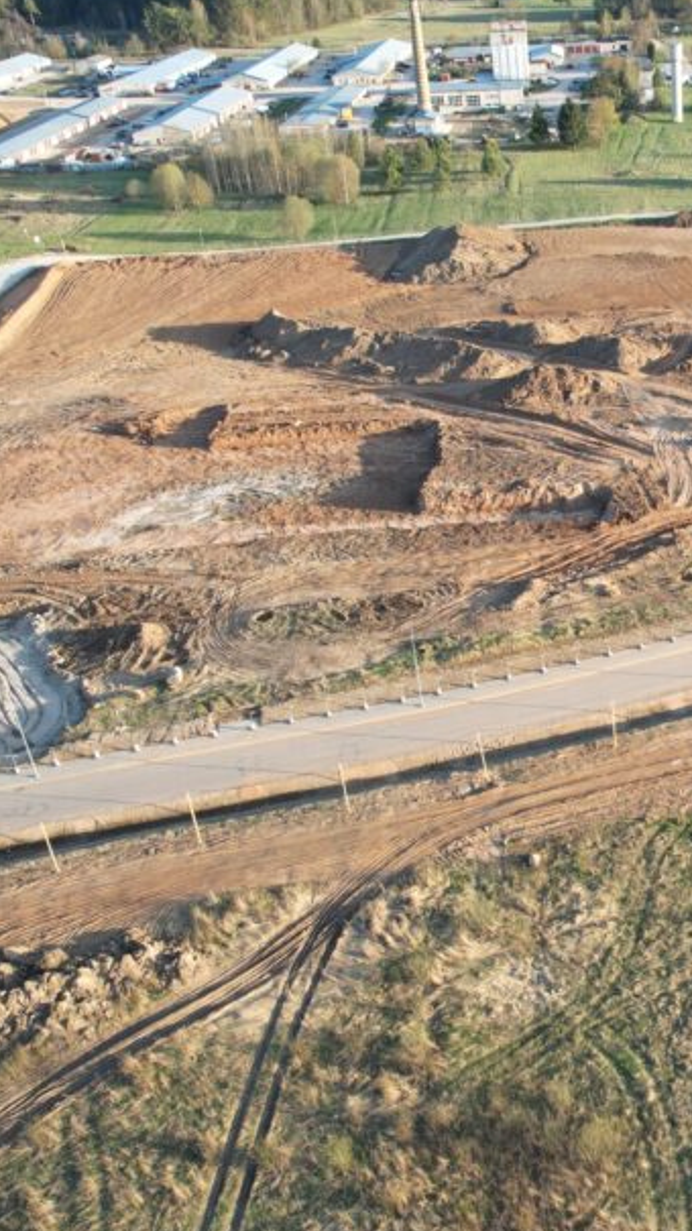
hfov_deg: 28.3
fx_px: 1273
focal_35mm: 39
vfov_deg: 51.6
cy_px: 638
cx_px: 710
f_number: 2.8
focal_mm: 8.38
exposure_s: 1/320
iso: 100
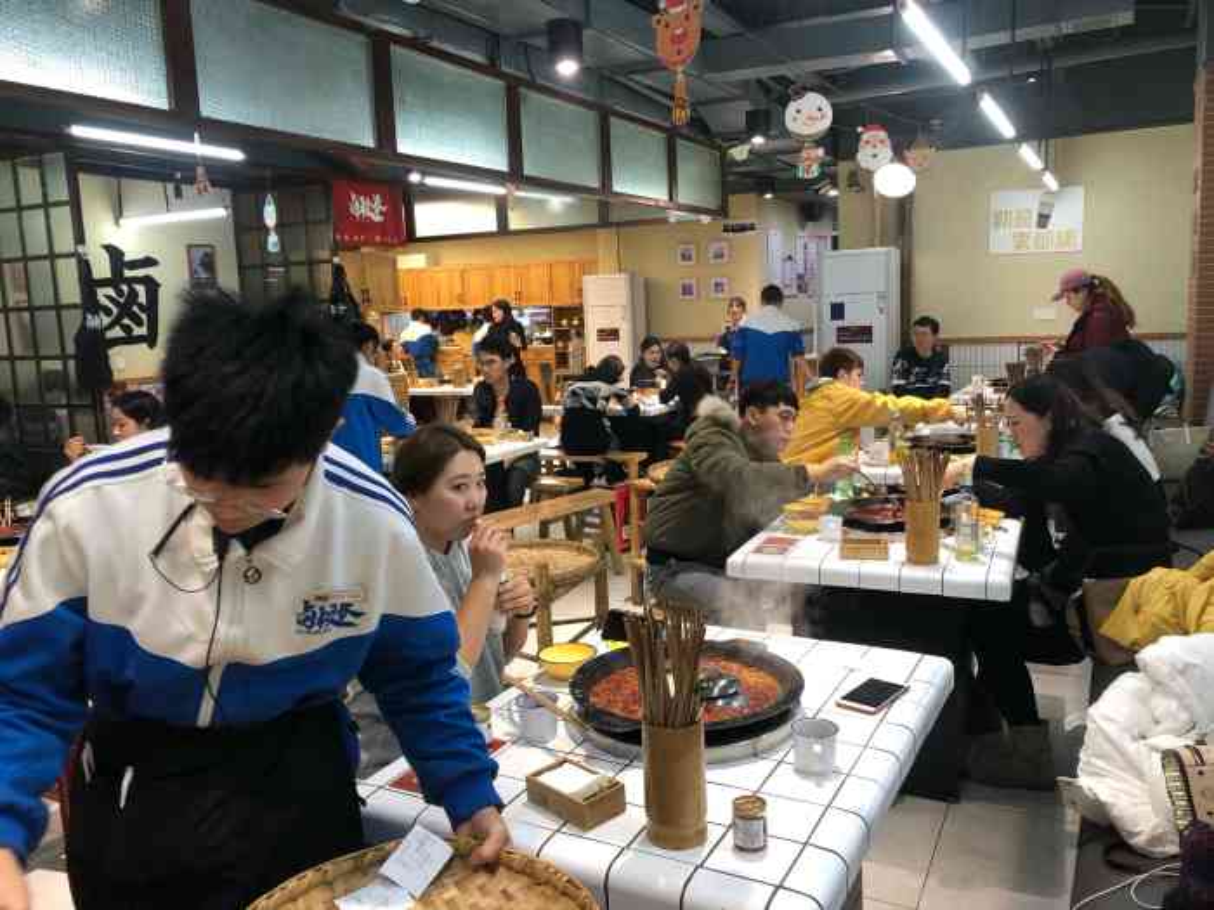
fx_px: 982
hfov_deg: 63.4
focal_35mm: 28
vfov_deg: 49.7
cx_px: 607
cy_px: 455
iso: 100
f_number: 1.8
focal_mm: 4
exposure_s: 1/50
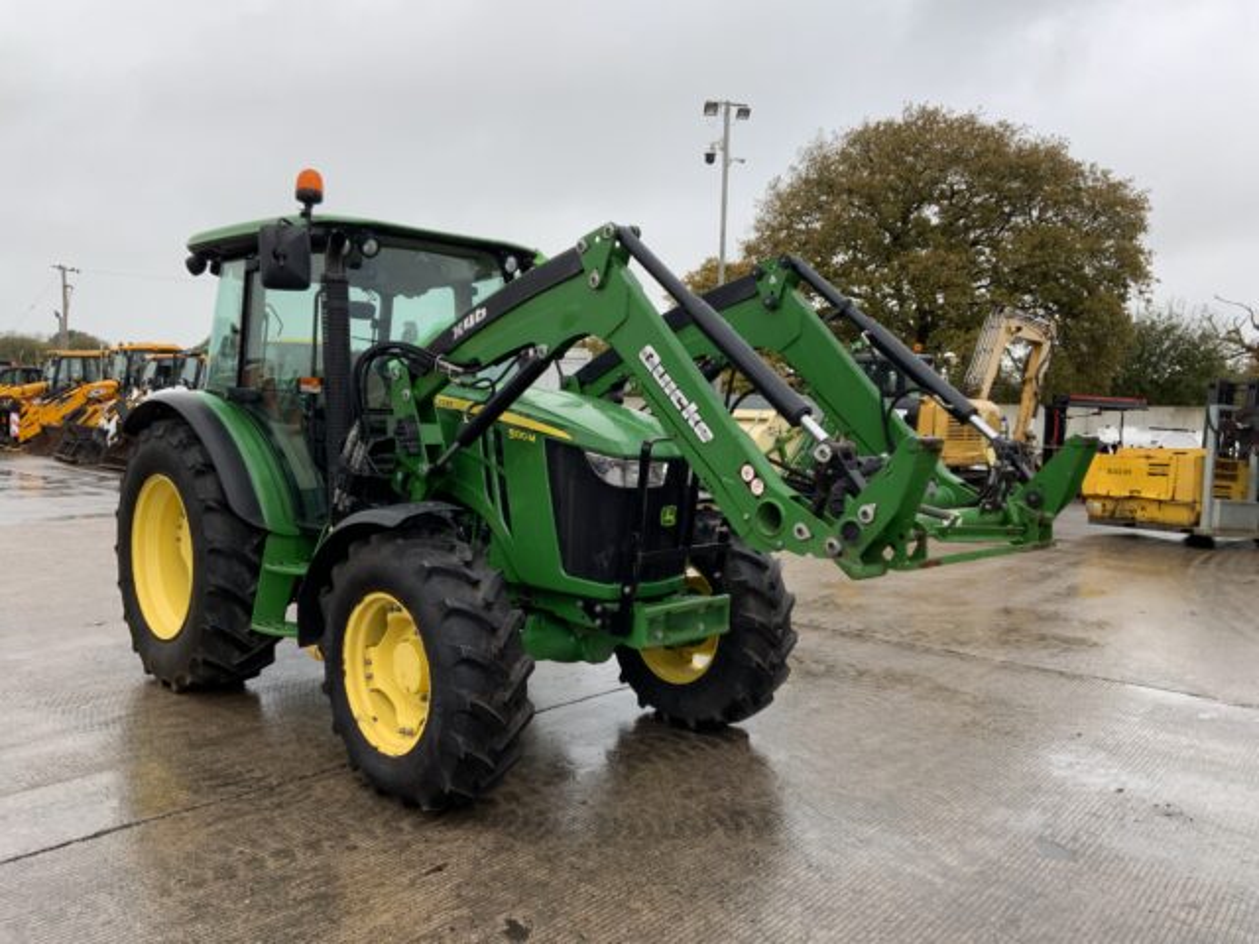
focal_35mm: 29
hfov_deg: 61.7
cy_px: 472
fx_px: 1055
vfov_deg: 48.2
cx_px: 630
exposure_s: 1/122
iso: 16
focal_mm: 3
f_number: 1.8
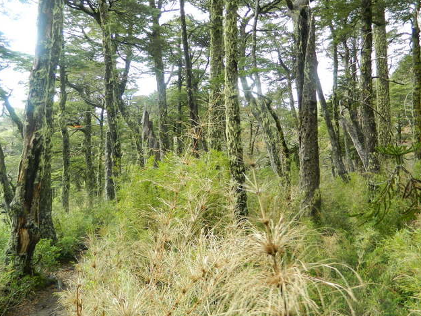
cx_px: 224
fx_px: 389
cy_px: 119
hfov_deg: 56.8
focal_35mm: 32
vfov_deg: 43.8
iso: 80
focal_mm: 4.5
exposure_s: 1/100
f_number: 3.1
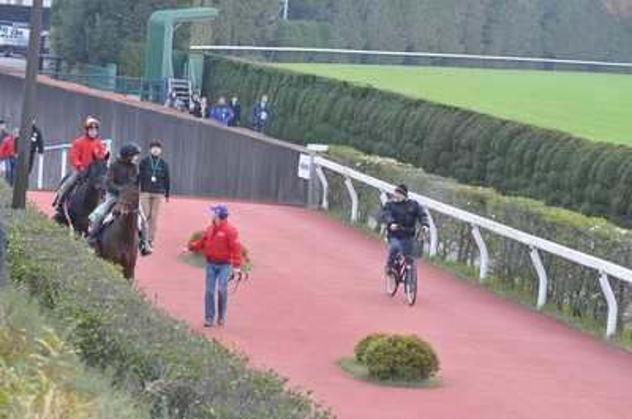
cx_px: 316
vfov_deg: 9.9
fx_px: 2418
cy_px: 210
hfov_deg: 14.9
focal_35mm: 138
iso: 1000
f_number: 7.1
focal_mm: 92
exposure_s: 1/200
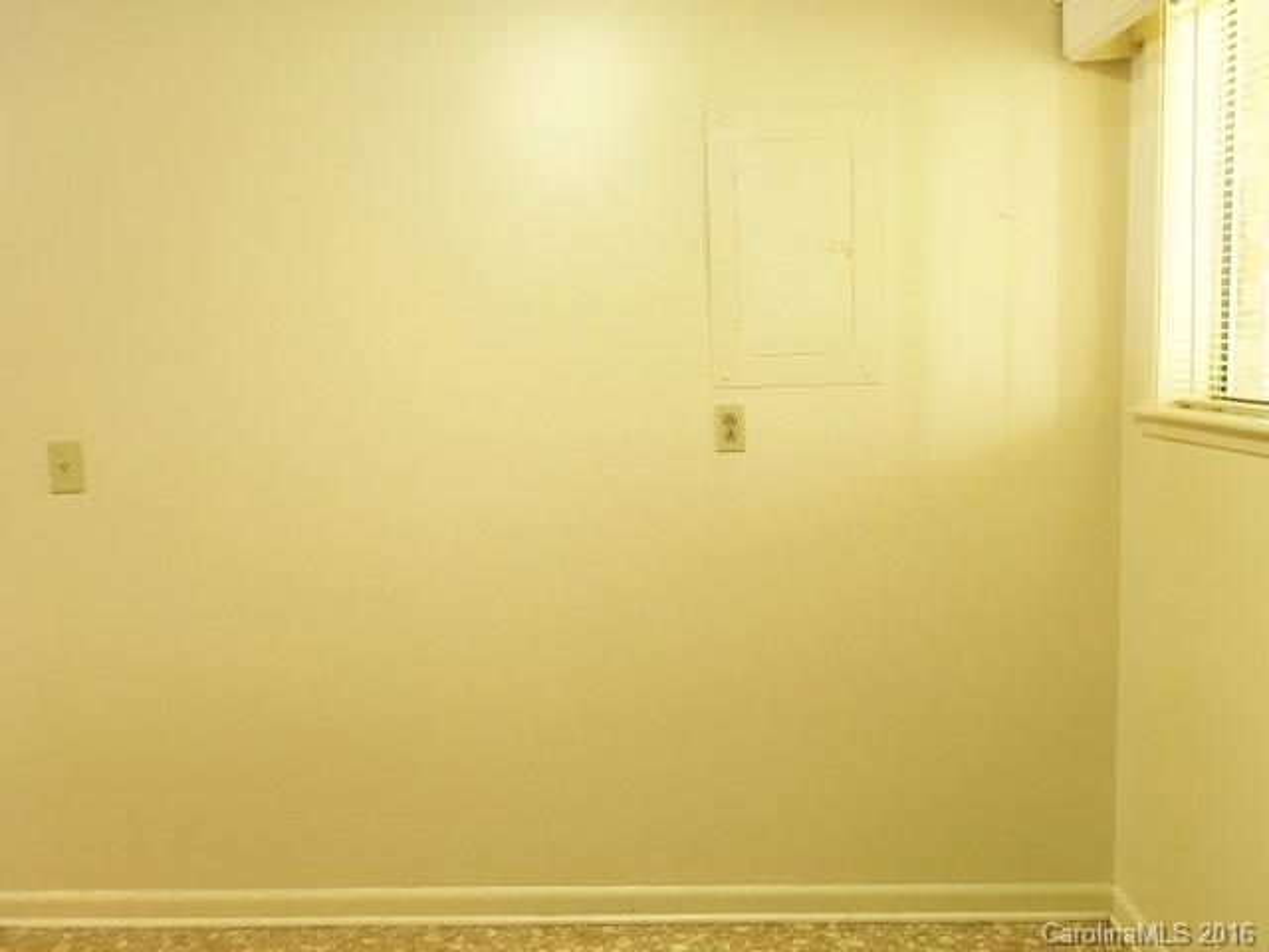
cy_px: 476
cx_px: 634
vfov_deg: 48.2
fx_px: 1063
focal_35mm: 29
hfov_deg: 61.7
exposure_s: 1/30
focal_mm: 4.15
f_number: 2.2
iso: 64
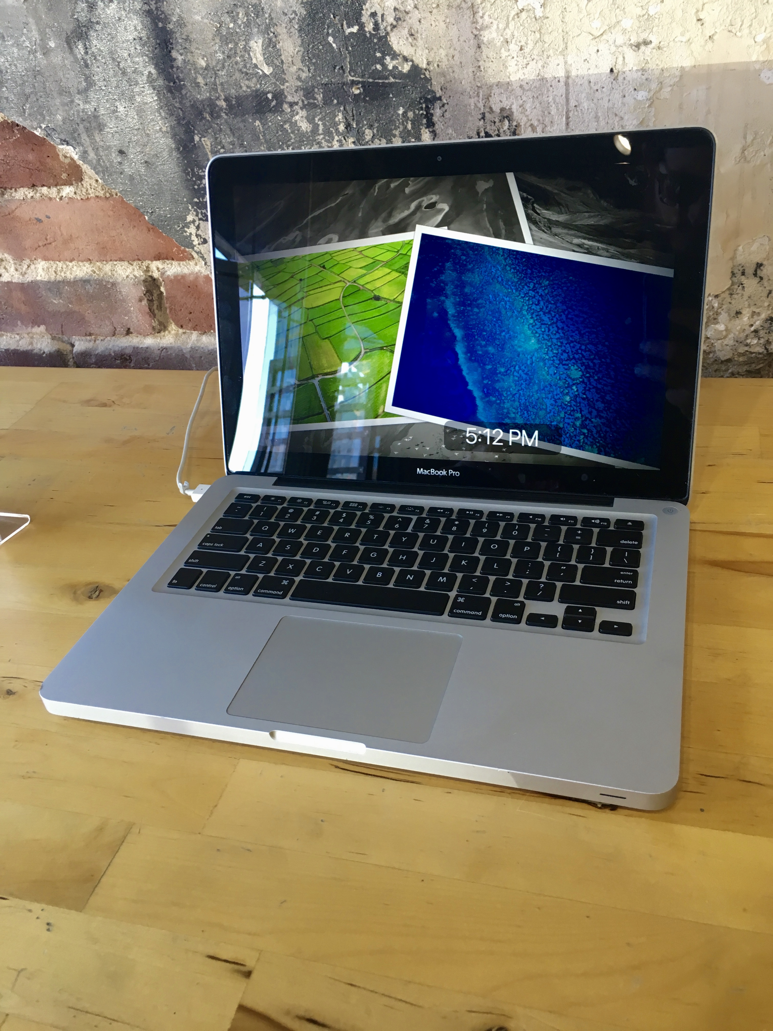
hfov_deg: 48.2
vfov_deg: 61.7
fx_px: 863
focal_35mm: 29
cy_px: 516
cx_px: 386
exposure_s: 1/30
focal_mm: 4.15
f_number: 2.2
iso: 50
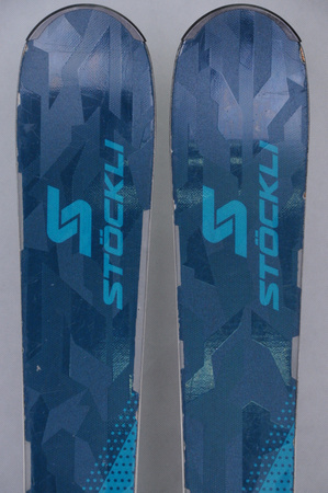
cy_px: 246
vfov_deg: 14.0
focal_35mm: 147
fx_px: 2013
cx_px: 164
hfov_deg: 9.3
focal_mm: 98
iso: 1800
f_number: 8
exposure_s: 1/125
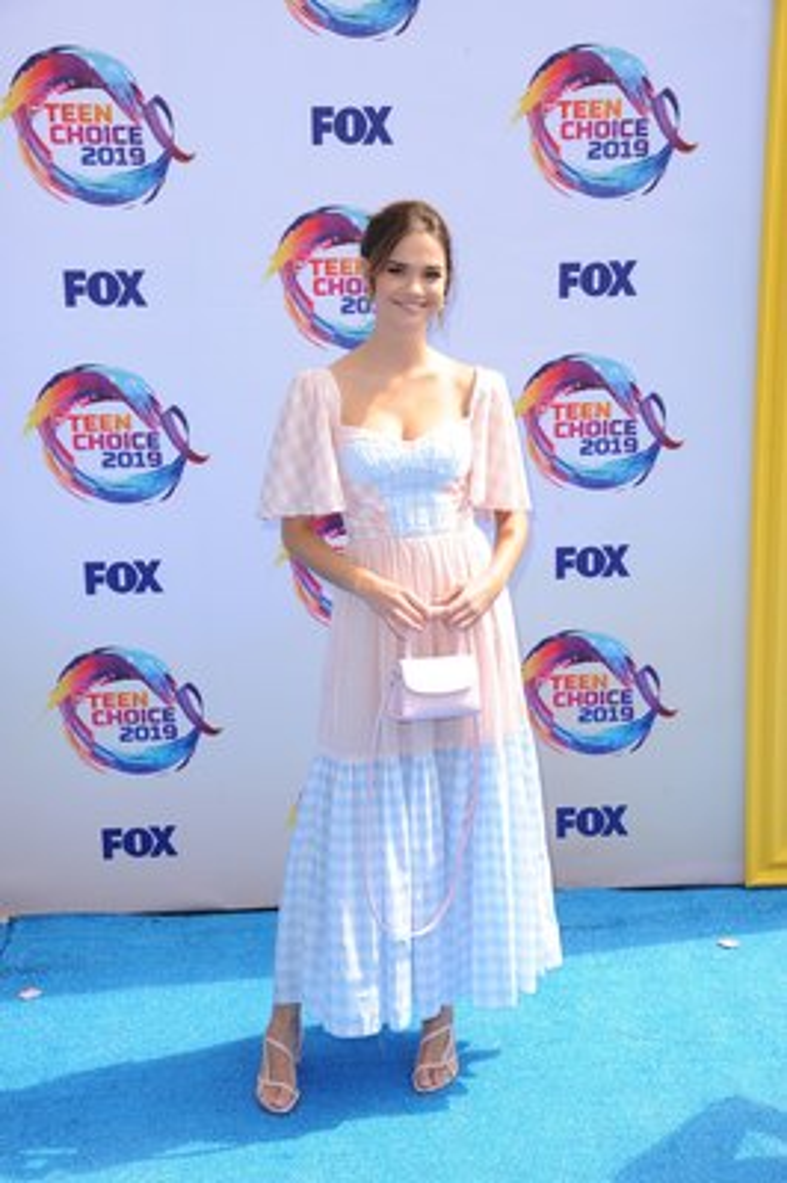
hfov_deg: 24.6
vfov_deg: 36.3
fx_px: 1807
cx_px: 394
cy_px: 592
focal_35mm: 55
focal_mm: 55
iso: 320
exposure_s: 1/250
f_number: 9
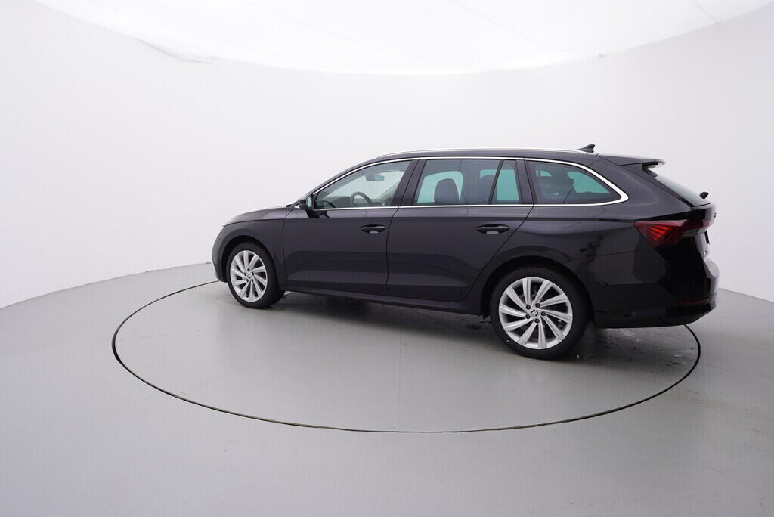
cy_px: 258
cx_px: 387
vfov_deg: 56.2
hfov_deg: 77.3
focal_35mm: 22
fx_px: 484
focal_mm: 15
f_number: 5
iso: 200
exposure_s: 1/80
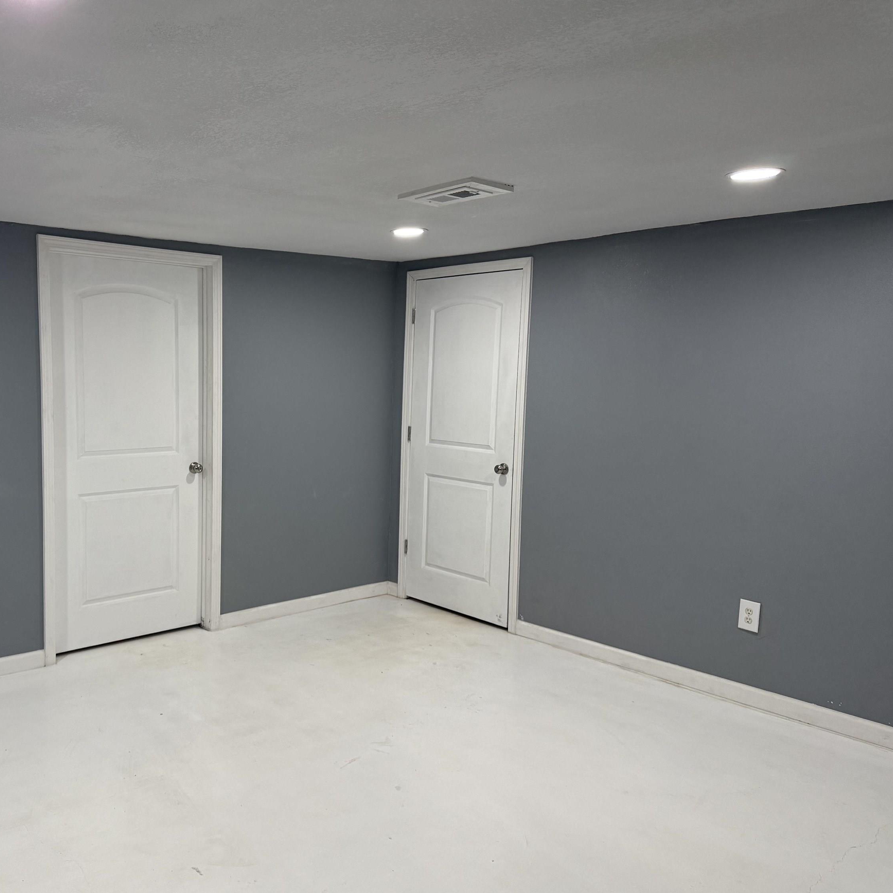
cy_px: 456
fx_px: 846
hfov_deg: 54.4
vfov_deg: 55.6
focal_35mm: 29
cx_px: 288
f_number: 1.78
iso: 200
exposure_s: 1/120
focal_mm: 6.76
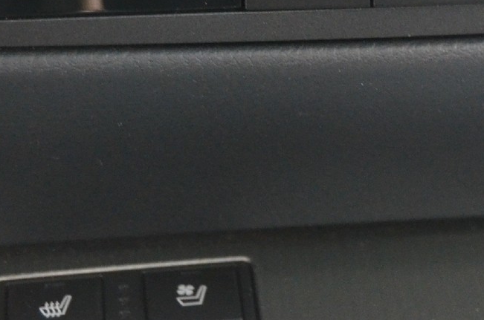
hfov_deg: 10.5
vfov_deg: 6.8
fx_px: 2629
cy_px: -261
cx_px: 447
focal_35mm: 196
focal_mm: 34
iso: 1600
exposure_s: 1/60
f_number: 4.2
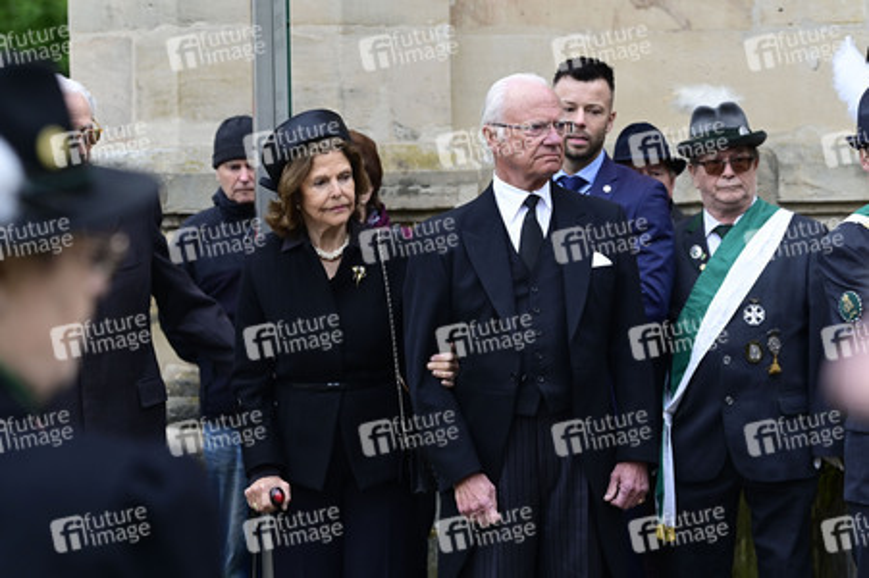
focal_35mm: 122
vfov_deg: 11.2
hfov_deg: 16.8
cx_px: 434
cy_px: 289
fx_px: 2943
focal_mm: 122
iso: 800
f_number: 4.5
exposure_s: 1/400
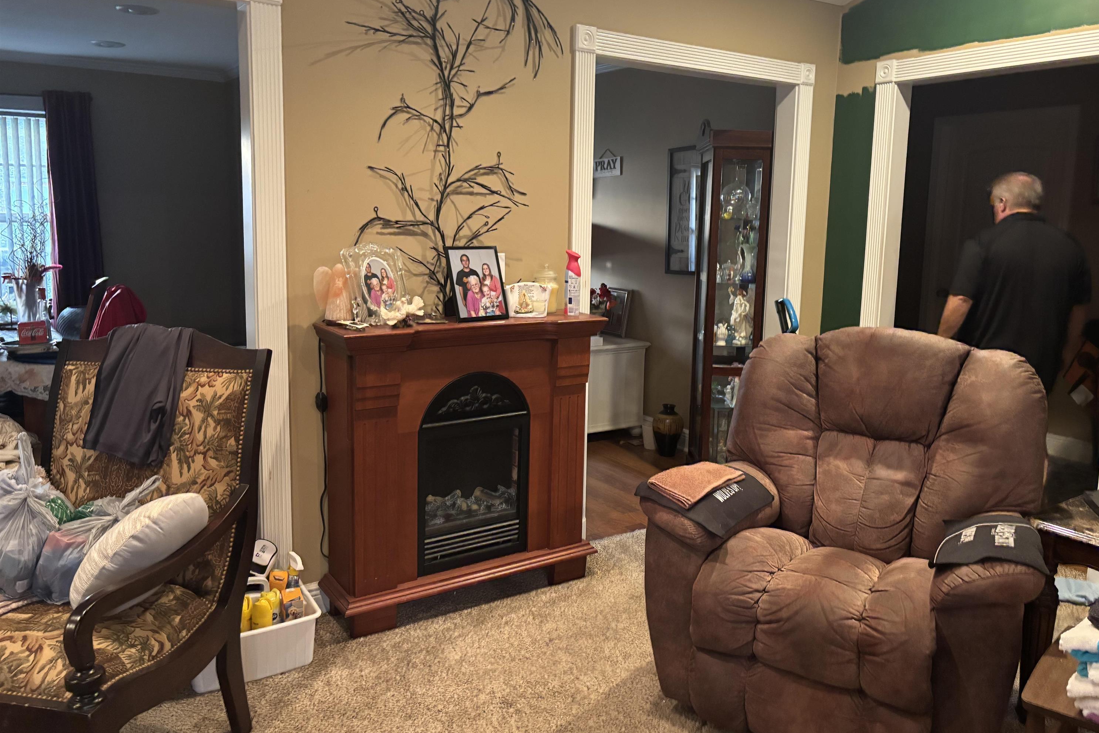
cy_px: 318
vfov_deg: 46.3
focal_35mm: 28
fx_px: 855
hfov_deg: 65.5
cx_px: 569
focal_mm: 5.96
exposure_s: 1/40
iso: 640
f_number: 1.6
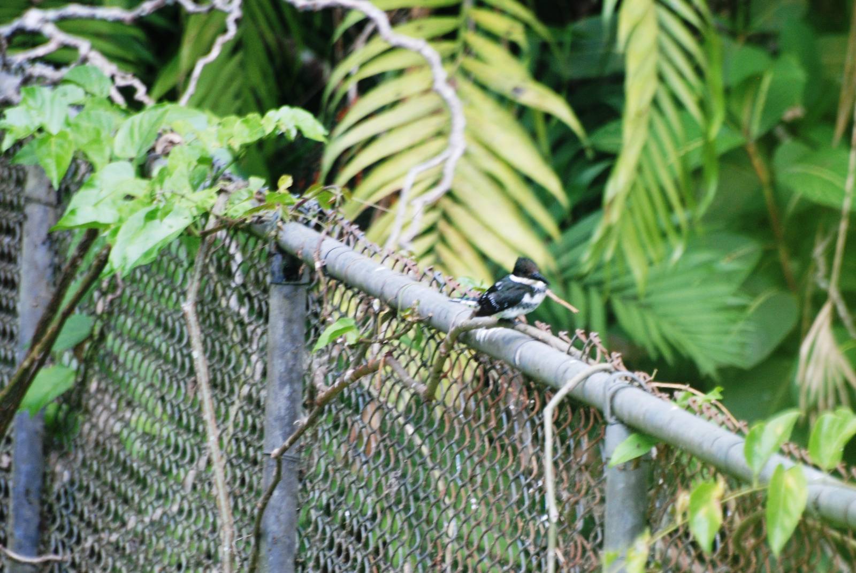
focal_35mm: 450
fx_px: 10713
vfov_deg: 3.1
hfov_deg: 4.6
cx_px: 428
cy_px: 286
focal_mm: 300
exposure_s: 1/80
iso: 400
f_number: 5.6
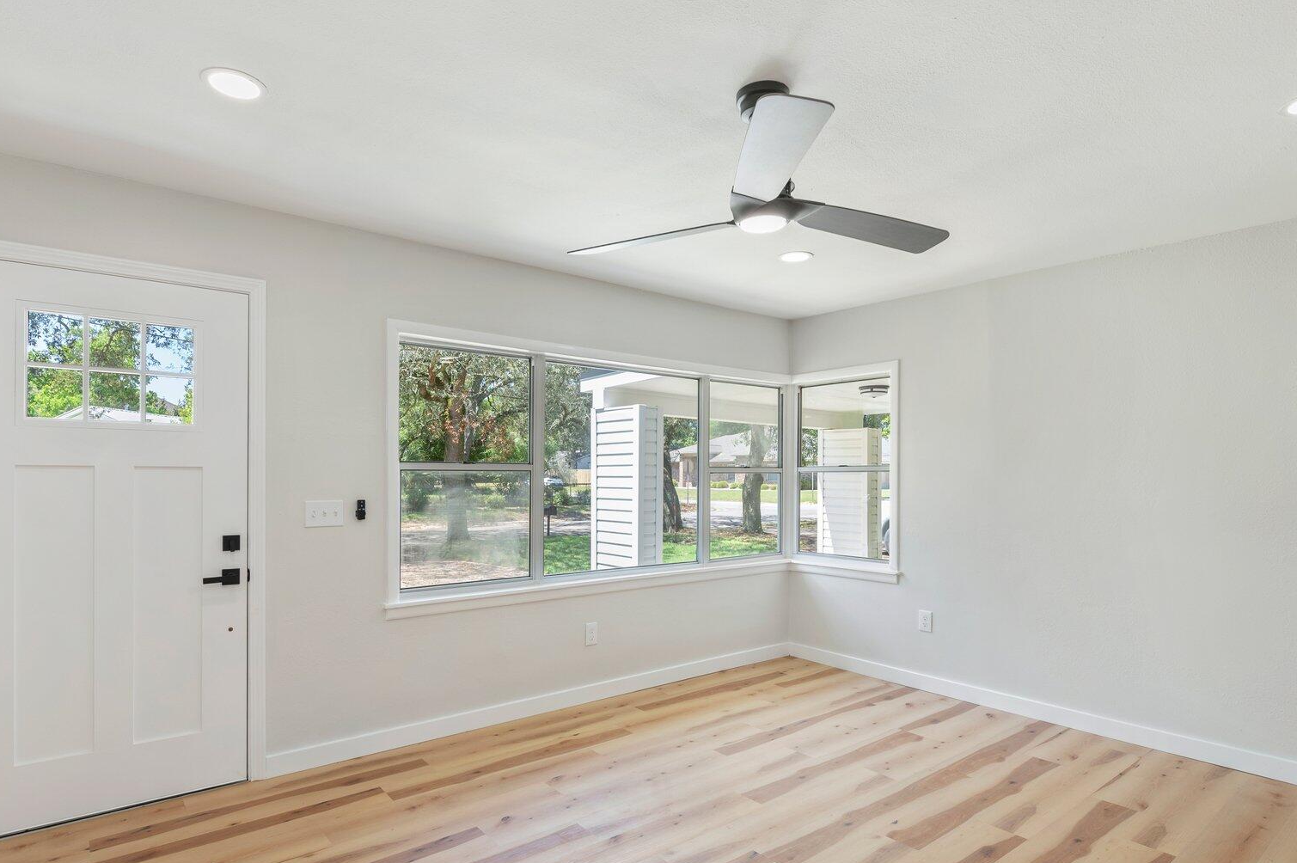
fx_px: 684
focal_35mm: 19
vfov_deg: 64.1
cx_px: 609
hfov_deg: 86.8
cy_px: 502
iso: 250
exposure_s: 1/80
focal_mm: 14
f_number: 7.1
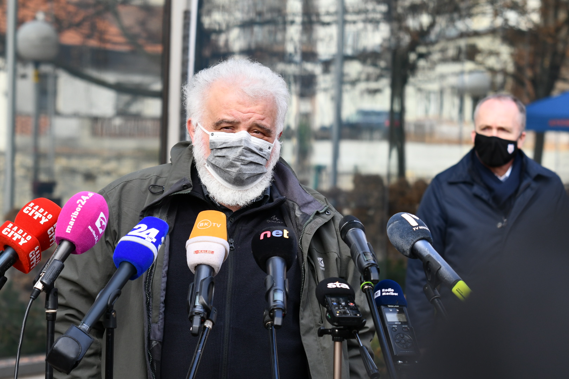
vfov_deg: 11.7
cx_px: 284
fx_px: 1849
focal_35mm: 117
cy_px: 190
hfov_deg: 17.5
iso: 400
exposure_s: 1/500
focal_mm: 78
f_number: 4.5
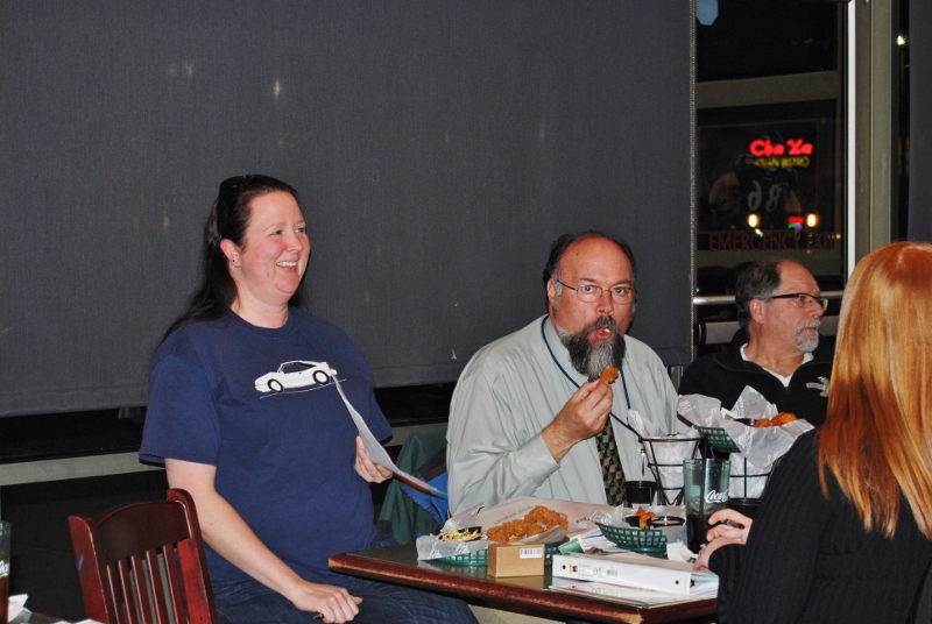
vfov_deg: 16.6
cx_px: 466
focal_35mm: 82
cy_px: 312
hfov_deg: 24.6
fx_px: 2139
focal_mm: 55
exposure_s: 1/60
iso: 360
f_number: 5.6
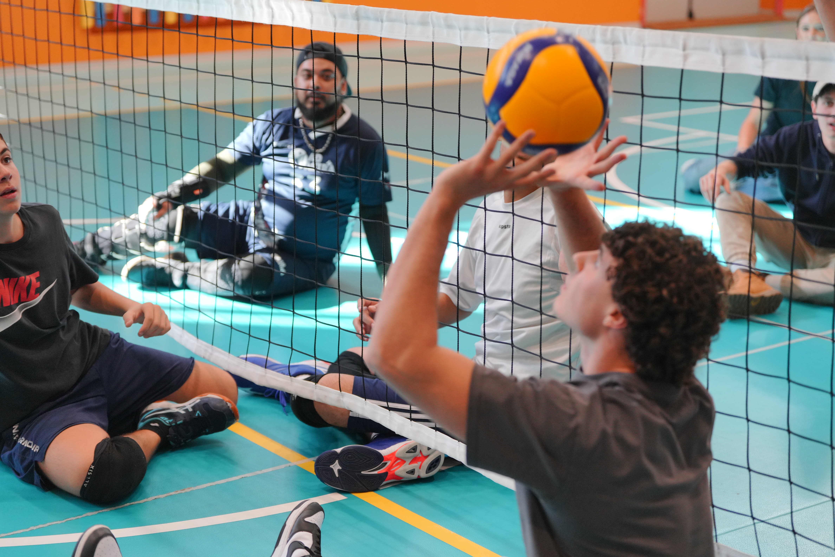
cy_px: 278
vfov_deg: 19.5
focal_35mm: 70
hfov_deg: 28.8
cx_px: 418
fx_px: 1623
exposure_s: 1/640
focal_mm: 70
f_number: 3.2
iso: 1600
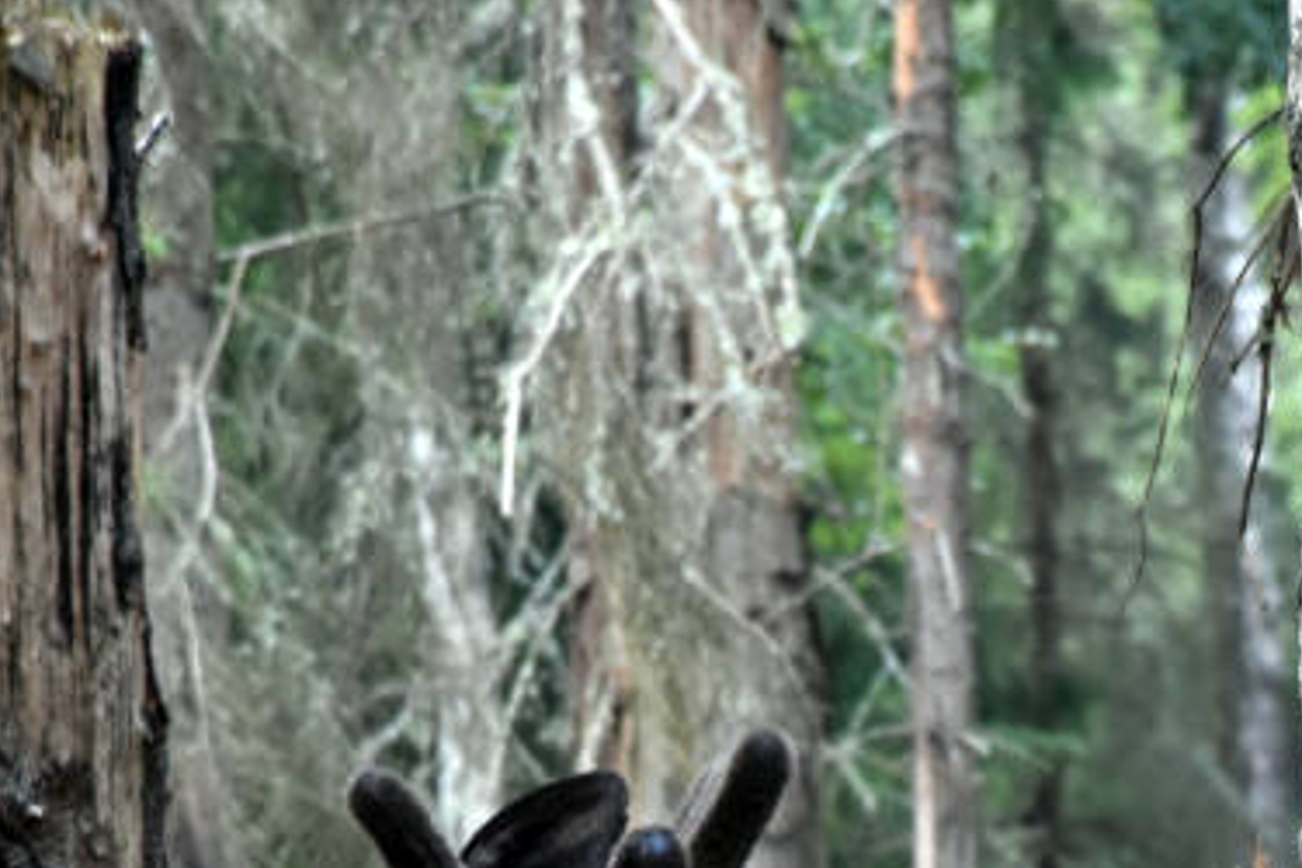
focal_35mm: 765
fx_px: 27665
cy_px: 1248
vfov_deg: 1.8
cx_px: 830
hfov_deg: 2.7
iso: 800
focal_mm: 140
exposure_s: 1/200
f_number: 5.6
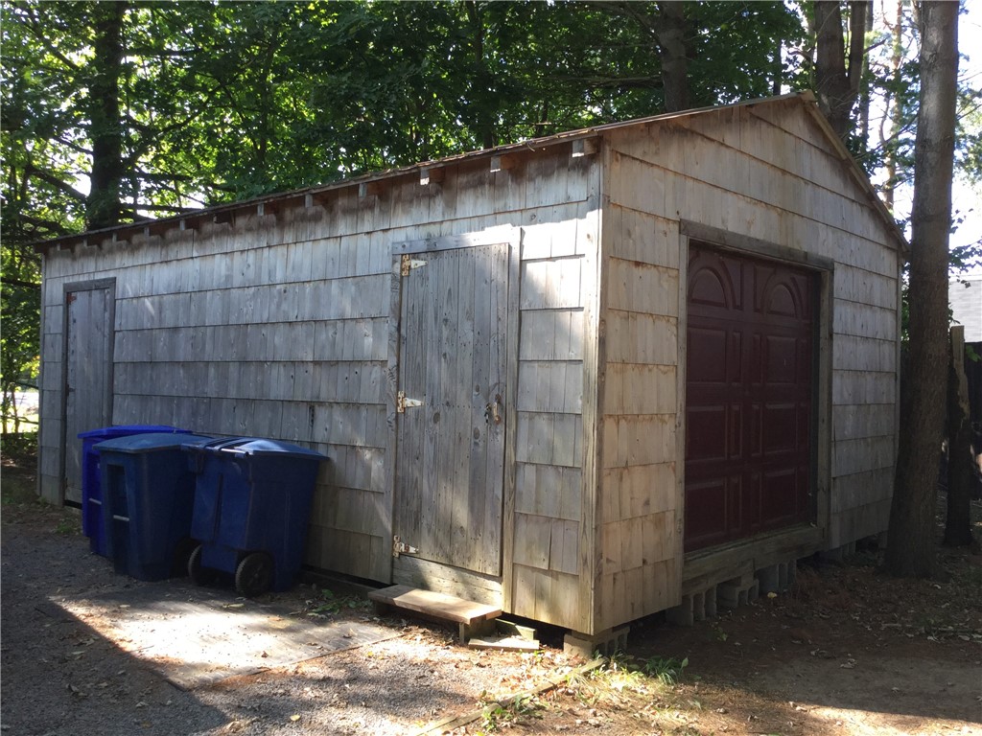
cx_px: 491
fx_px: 879
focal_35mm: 31
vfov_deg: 45.4
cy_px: 368
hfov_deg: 58.4
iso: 40
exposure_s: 1/120
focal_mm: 3.3
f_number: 2.4
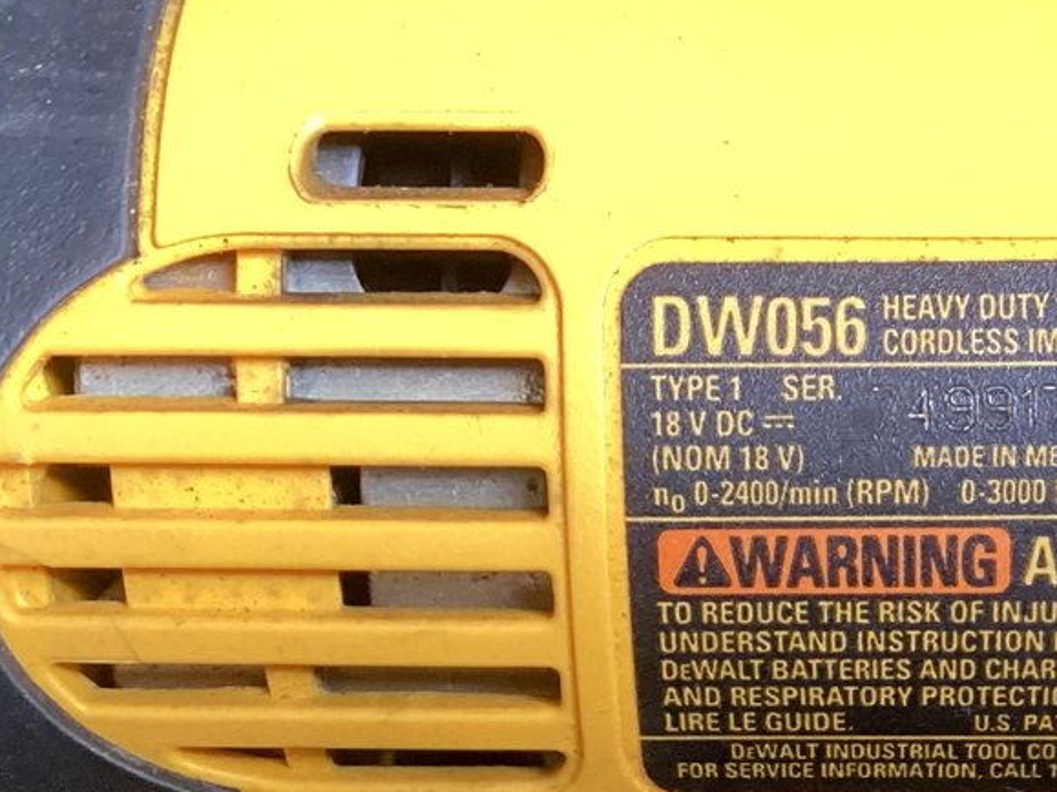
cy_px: 985
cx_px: 868
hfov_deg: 23.7
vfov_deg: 17.3
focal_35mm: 81
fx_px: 2473
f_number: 2.4
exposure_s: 1/60
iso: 320
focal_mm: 3.3
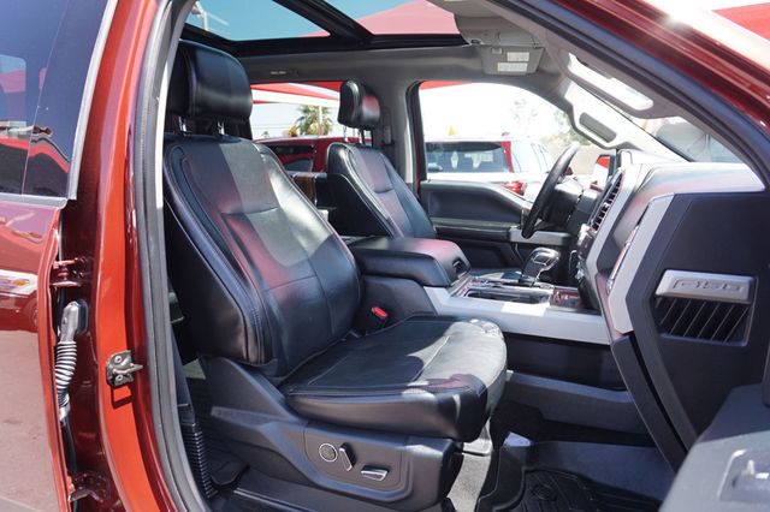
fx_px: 513
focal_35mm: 24
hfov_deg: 73.8
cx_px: 385
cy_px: 256
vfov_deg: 53.1
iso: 100
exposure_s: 1/60
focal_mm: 16
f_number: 4.5
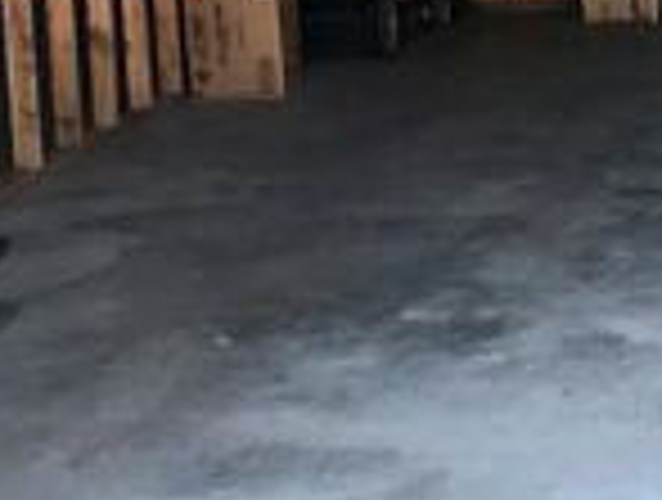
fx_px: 1821
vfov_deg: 15.3
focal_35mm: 95
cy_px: -16
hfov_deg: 19.3
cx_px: 824
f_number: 1.8
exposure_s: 1/125
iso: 32
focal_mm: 3.99
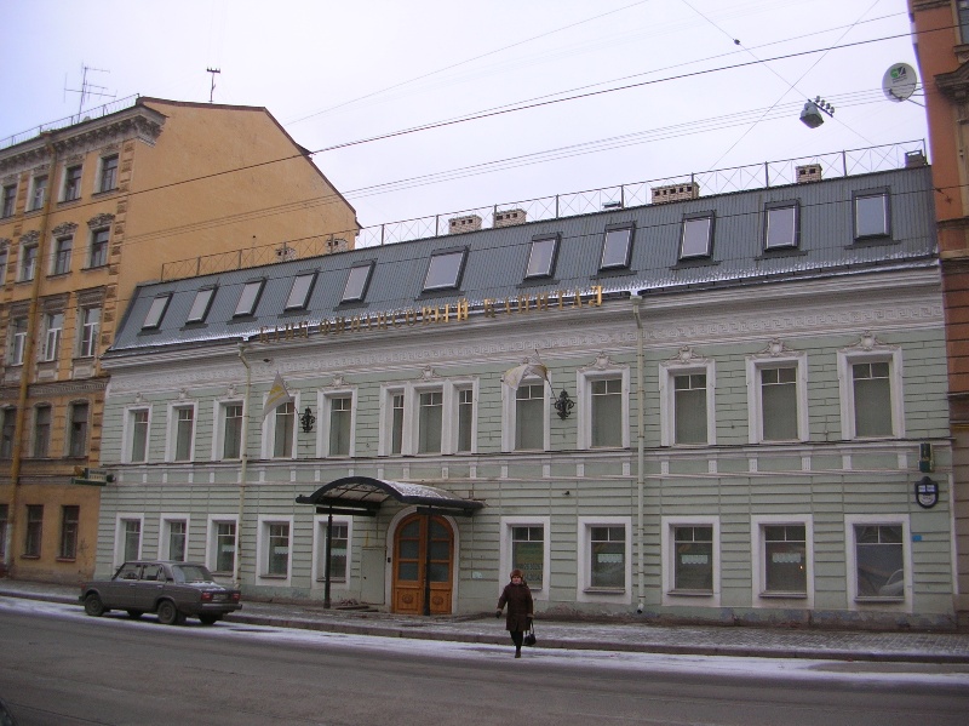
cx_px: 484
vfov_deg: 40.7
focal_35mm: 35
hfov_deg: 52.7
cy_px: 363
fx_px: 979
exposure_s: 1/90.1
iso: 50
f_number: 2.8
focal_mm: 5.8
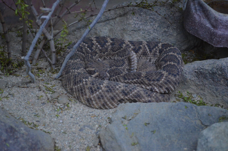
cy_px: 76
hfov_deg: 24.7
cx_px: 114
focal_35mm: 82
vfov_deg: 16.5
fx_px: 521
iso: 2500
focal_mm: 55
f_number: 5.6
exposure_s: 1/30
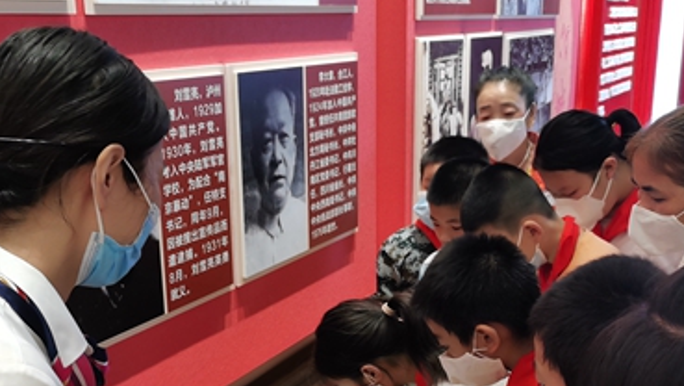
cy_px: 332
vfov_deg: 23.0
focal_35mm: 51
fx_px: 925
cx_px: 330
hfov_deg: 40.6
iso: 100
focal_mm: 5.58
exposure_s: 1/100
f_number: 1.8
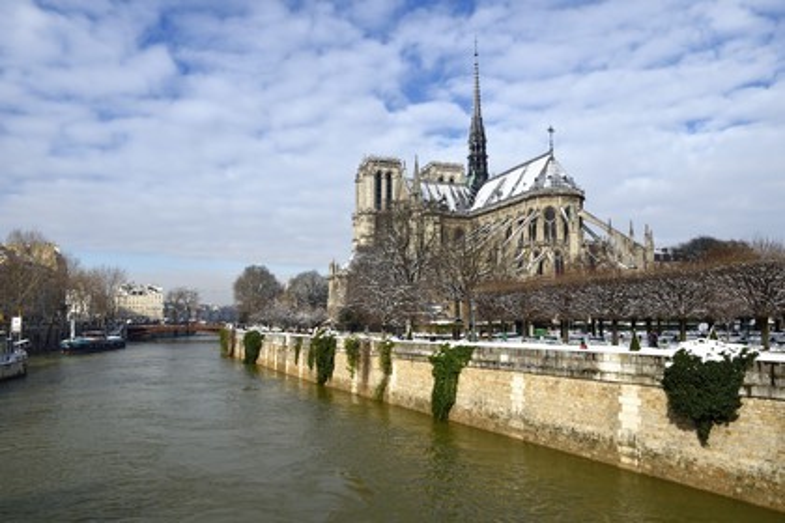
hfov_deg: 63.7
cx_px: 392
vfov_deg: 45.0
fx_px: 632
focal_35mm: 29
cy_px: 262
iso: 200
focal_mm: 29
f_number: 16
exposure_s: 1/200
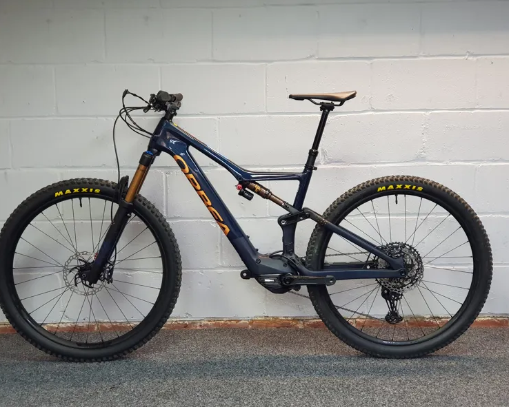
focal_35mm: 55
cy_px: 206
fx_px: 829
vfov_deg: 27.6
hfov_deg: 34.1
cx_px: 241
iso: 160
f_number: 2.4
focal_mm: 6
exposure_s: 1/25
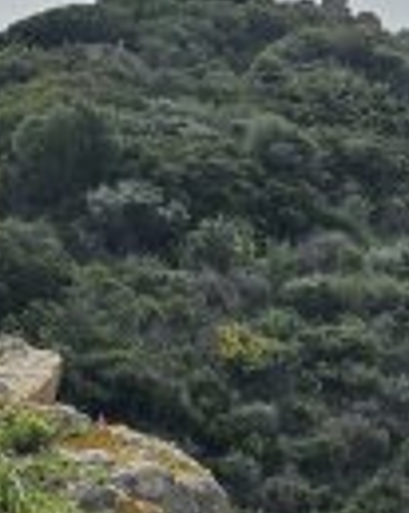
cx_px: 488
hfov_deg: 10.9
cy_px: -24
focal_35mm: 139
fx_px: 2106
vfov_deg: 13.6
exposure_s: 1/1623
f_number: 1.7
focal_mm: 6.3
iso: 12
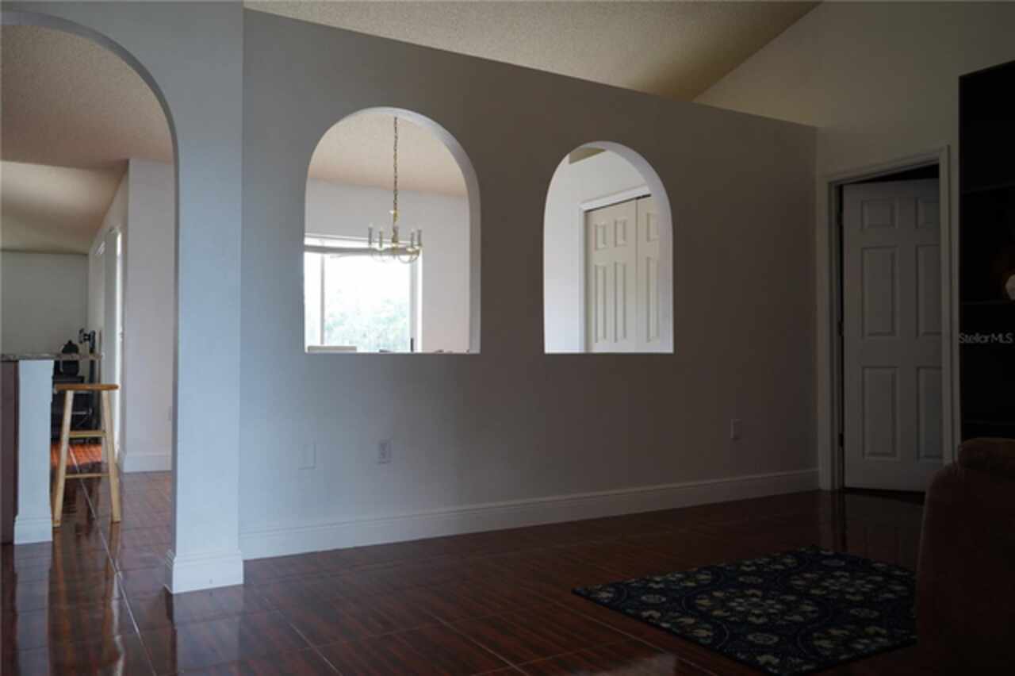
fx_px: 789
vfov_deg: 46.4
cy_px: 338
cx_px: 508
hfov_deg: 65.5
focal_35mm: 28
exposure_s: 1/160
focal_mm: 28
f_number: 4
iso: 800
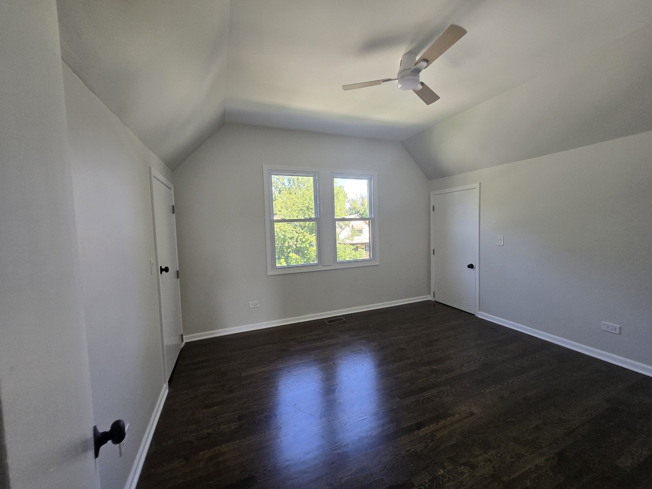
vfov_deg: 89.9
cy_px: 244
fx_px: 245
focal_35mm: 13
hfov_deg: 106.2
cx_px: 326
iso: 80
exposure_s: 1/60
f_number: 2.2
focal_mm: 1.7
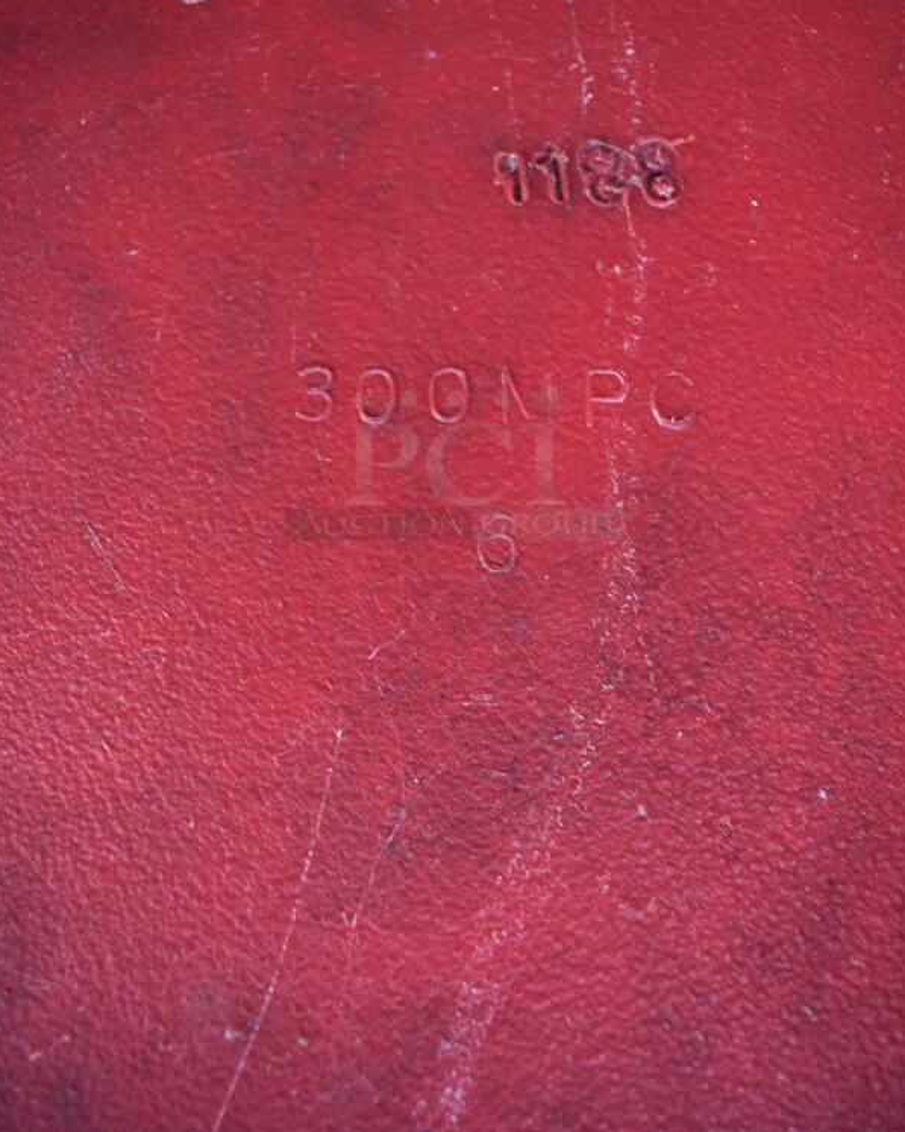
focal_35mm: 31
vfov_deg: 56.8
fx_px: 1039
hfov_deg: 47.1
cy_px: 461
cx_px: 455
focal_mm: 18
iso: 800
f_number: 4.5
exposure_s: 1/60
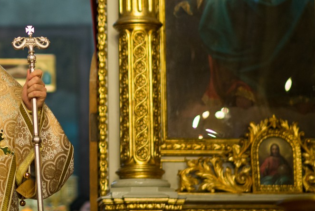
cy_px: 52
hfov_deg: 11.1
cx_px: 7
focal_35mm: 184
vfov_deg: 7.5
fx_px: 1611
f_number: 1.8
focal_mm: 85
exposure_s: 1/60
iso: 640
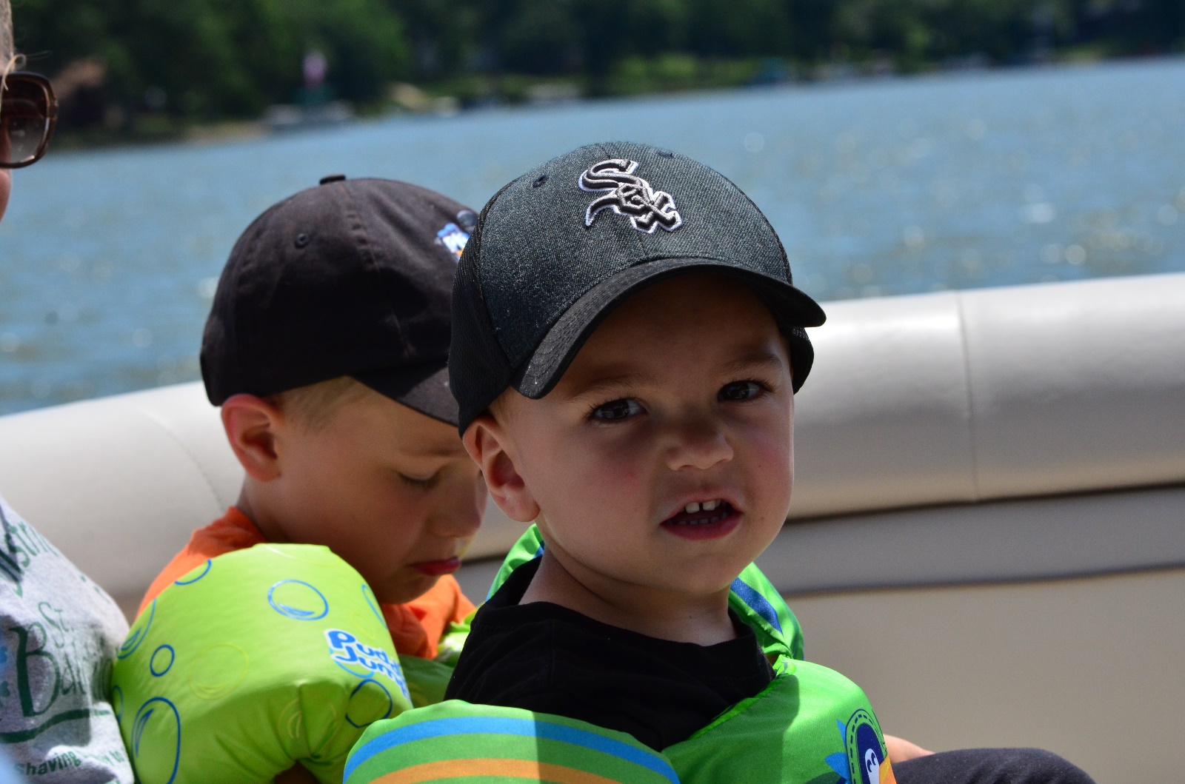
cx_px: 592
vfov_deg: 10.6
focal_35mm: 129
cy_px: 392
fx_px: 4237
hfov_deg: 15.9
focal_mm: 86
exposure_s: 1/1600
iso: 800
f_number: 10
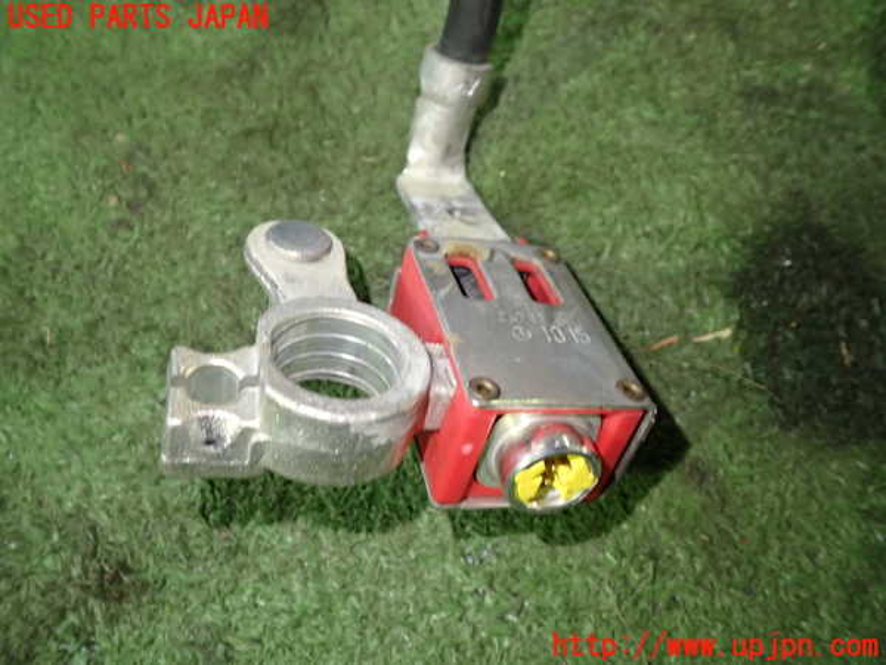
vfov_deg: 46.8
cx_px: 443
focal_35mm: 30
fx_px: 768
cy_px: 332
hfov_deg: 60.0
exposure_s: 1/30
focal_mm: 5.4
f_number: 2.3
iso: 250
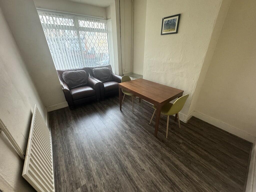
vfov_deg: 85.7
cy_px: 96
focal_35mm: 14
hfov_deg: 102.1
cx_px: 128
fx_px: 104
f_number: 2.2
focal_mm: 2.22
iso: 400
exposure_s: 1/60
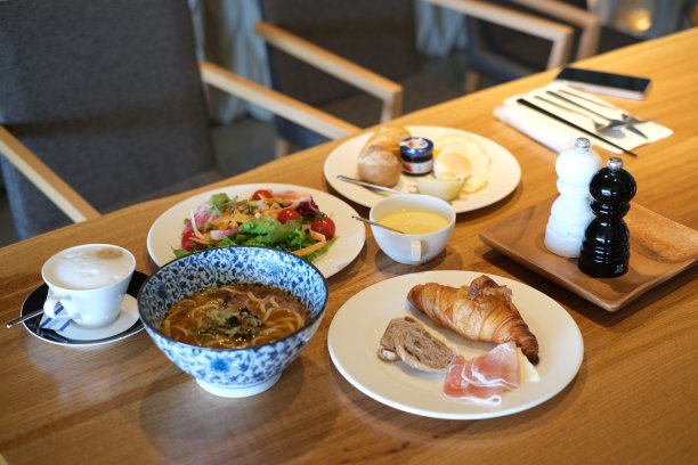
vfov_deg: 25.5
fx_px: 1028
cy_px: 232
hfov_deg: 37.5
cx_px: 349
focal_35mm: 53
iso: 500
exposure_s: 1/180
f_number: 2.2
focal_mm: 35
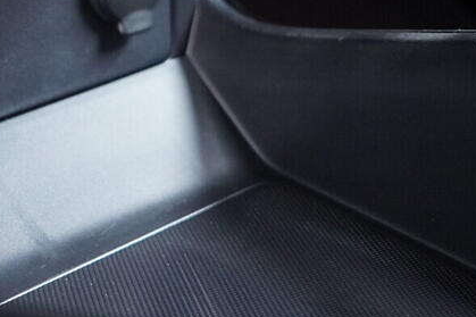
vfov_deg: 15.3
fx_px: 1163
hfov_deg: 22.3
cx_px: 0
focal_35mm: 88
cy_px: 11
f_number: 2.8
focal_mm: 24
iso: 3200
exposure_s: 1/40
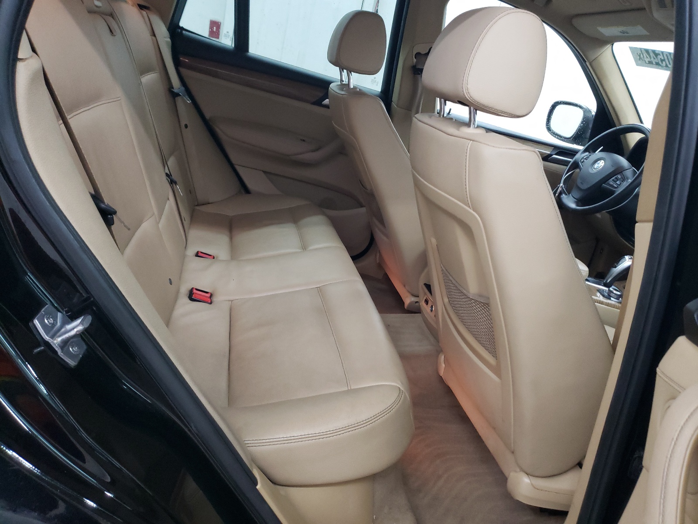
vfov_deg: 53.1
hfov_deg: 67.3
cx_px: 349
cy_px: 262
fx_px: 524
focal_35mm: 26
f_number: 1.5
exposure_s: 1/60.2
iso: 320
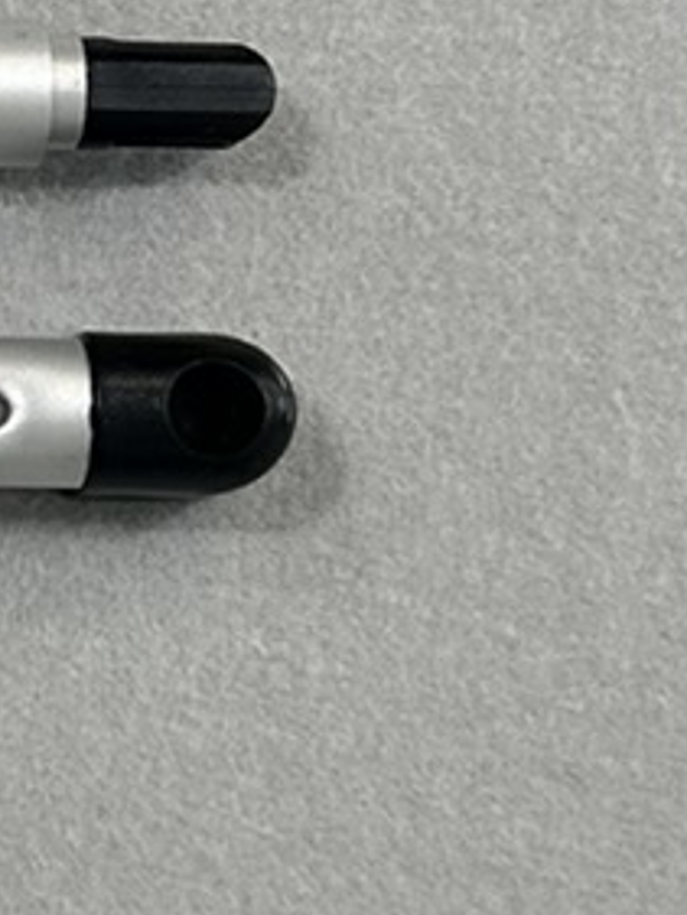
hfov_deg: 7.9
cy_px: 137
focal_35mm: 175
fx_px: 4627
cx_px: -889
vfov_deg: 11.2
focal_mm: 6.86
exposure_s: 1/273
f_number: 1.78
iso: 80
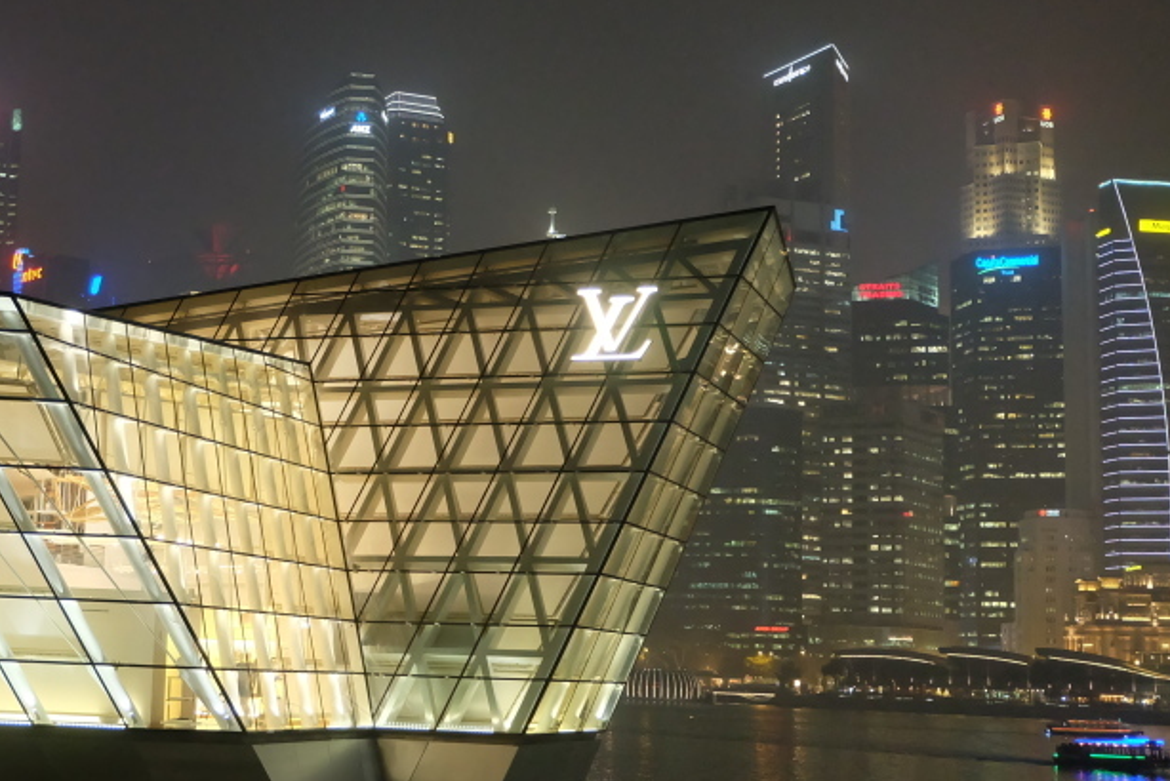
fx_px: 1951
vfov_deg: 22.6
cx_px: 212
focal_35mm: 60
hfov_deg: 32.4
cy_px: 397
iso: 3200
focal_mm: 24.3
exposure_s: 1/20
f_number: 4.2
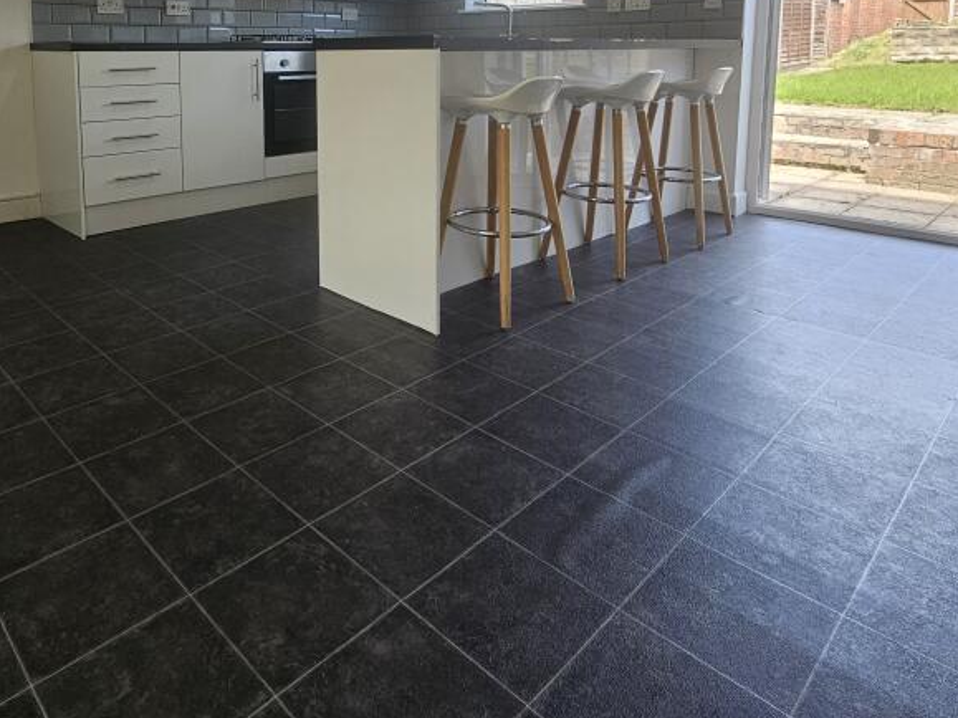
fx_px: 636
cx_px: 367
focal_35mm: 23
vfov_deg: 54.5
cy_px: 136
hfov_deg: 72.9
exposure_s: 1/131
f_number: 2.2
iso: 50
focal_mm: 2.2
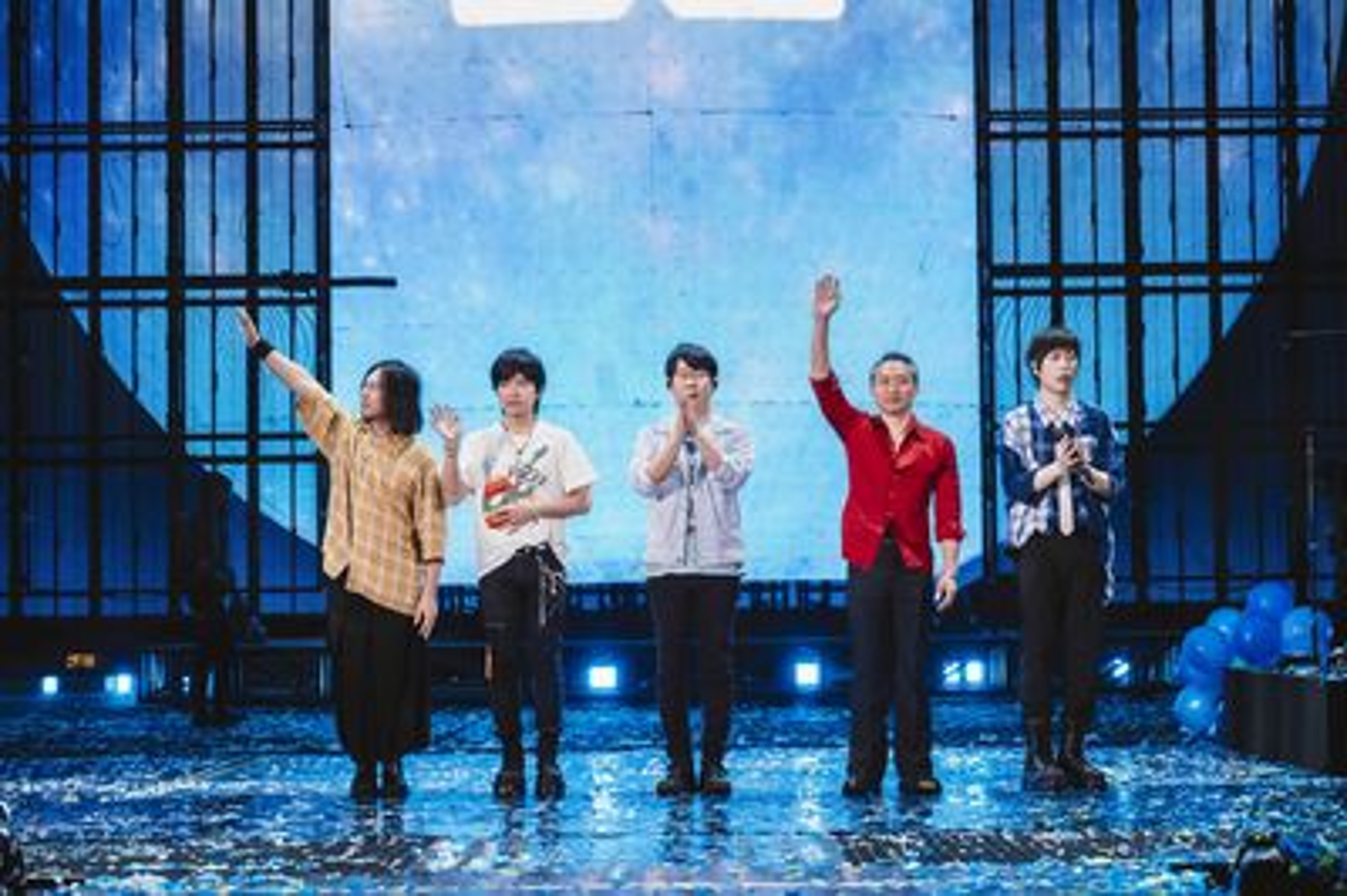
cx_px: 674
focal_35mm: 70
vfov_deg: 19.4
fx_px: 2617
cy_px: 448
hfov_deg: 28.9
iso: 1250
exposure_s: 1/640
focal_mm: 70
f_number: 4
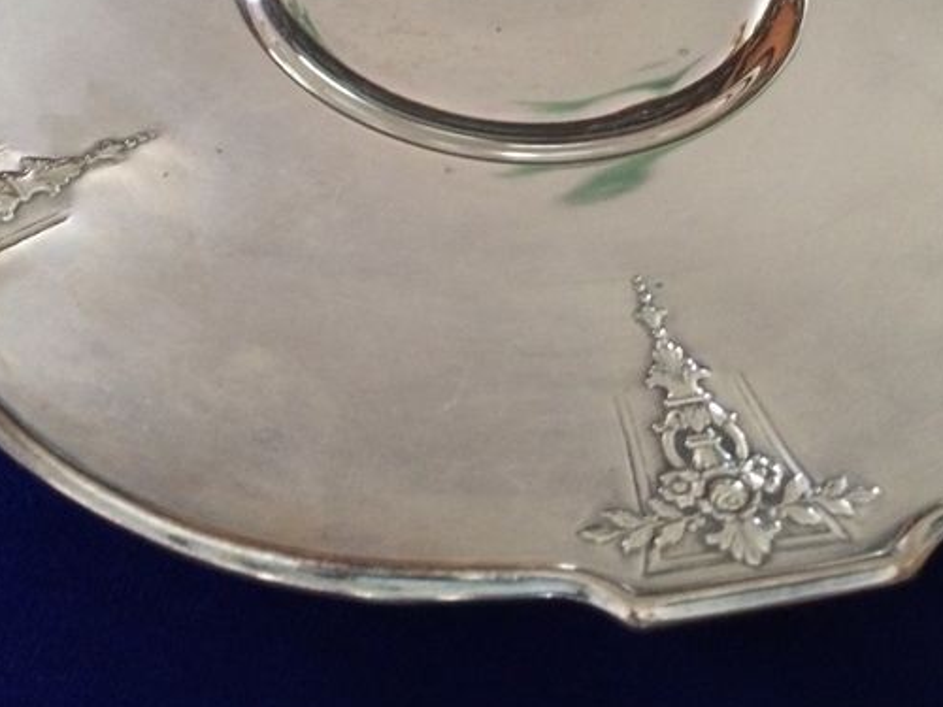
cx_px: 445
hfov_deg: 35.5
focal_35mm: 54
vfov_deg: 26.3
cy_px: 97
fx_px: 1471
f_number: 2.2
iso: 400
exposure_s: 1/15
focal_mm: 4.12
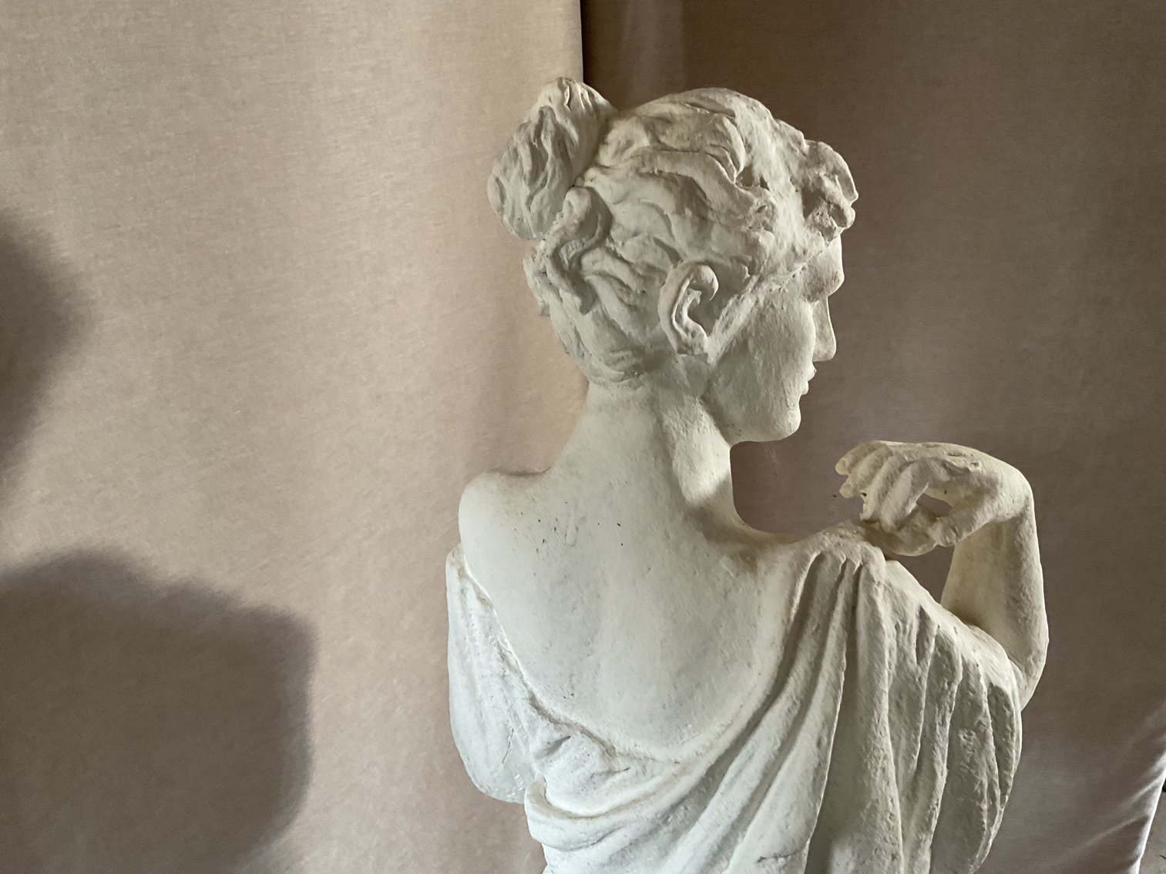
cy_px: 437
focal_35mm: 29
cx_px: 583
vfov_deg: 48.2
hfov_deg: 61.7
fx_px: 977
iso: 160
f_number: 1.8
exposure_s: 1/60
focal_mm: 3
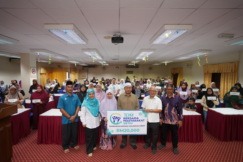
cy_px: 81
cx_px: 122
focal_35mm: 17
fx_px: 115
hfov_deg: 93.3
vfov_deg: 70.4
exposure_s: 1/250
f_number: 2.8
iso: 1250
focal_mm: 17
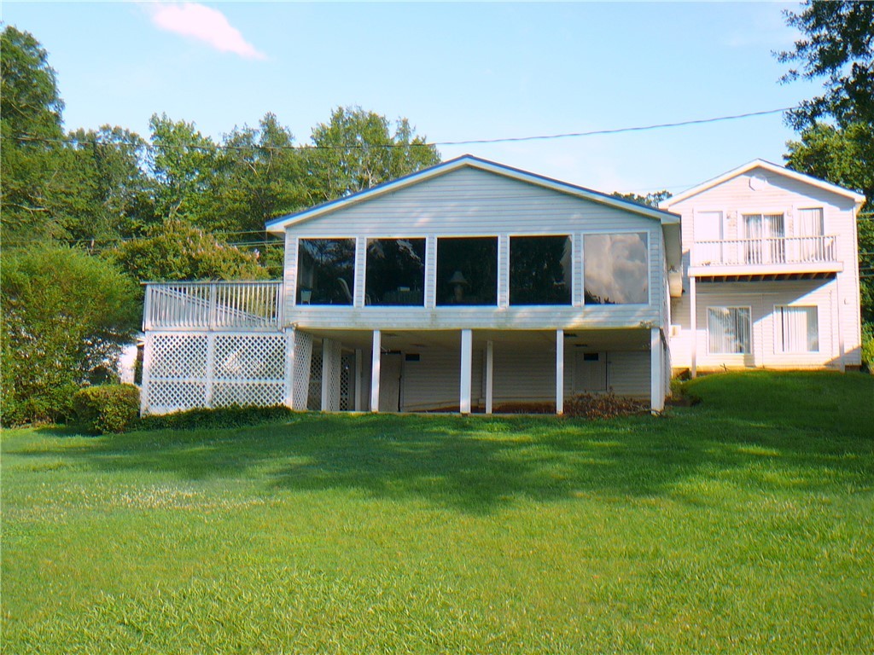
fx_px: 1086
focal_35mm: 43
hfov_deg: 43.9
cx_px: 437
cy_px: 328
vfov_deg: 33.6
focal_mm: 6.4
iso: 80
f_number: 3.2
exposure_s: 1/250
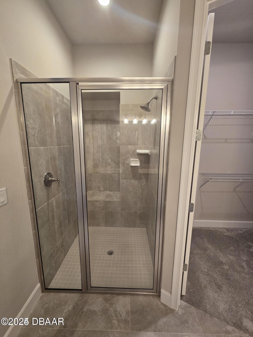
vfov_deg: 106.2
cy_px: 168
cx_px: 126
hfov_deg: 89.9
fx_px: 127
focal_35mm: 13
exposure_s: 1/60
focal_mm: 2.2
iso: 200
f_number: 2.2
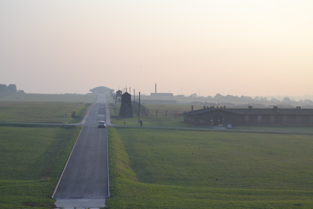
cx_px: 151
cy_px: 115
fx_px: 805
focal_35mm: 93
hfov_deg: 22.0
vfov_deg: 14.8
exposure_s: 1/125
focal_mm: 55
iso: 100
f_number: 5.6
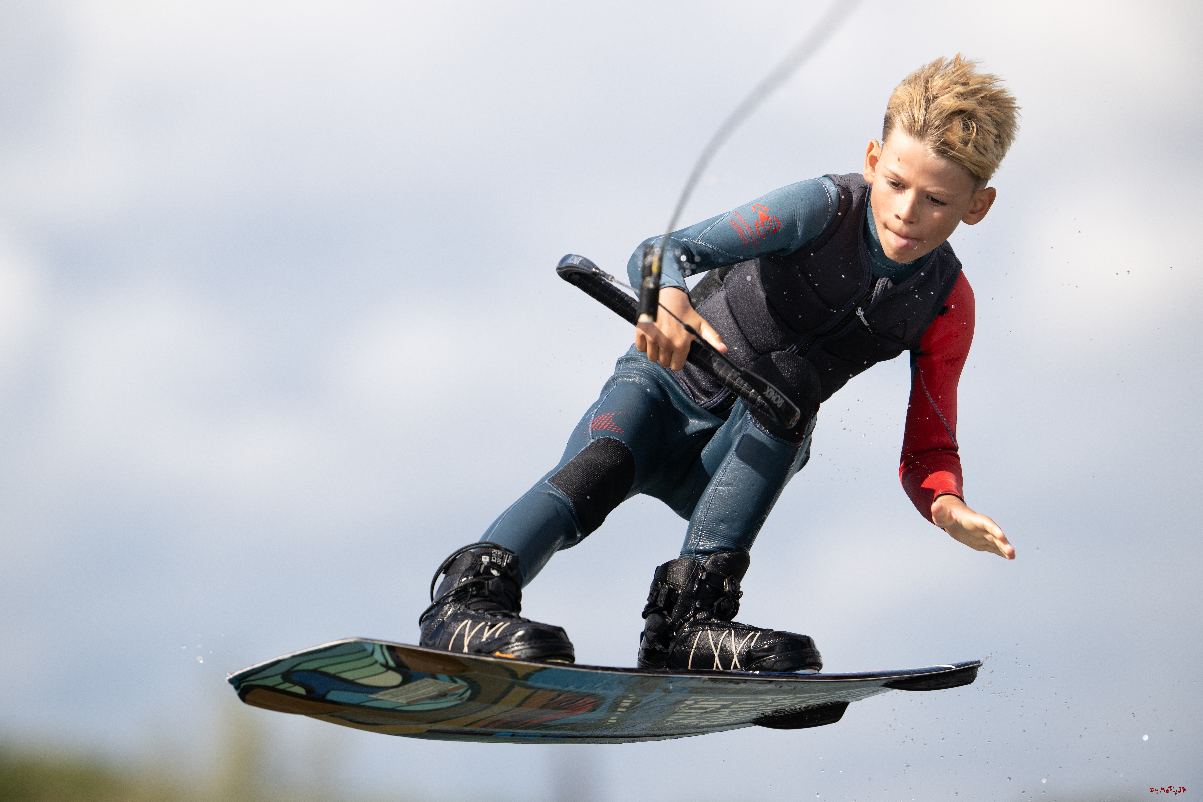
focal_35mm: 400
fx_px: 13366
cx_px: 602
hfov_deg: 5.2
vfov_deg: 3.4
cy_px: 401
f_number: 4.5
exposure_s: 1/3200
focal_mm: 400
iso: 320
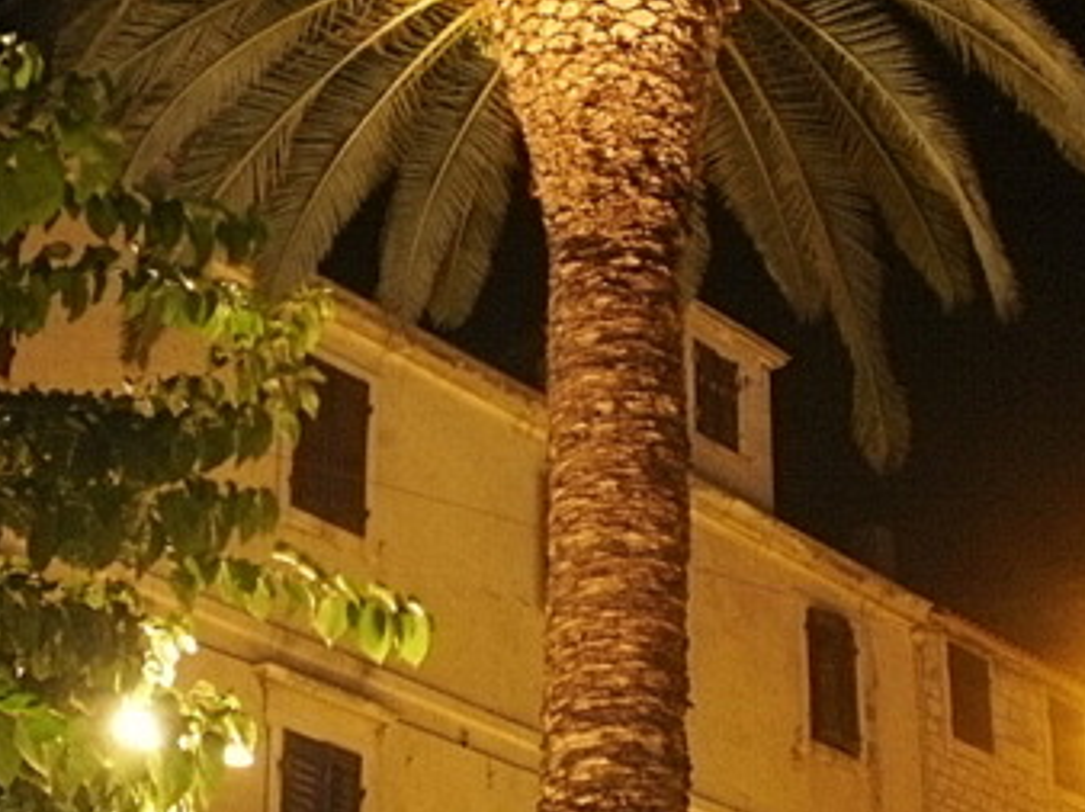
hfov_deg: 21.8
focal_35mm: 90
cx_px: 501
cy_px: 520
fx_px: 2819
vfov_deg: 16.4
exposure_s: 2
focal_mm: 6.3
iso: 250
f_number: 3.1
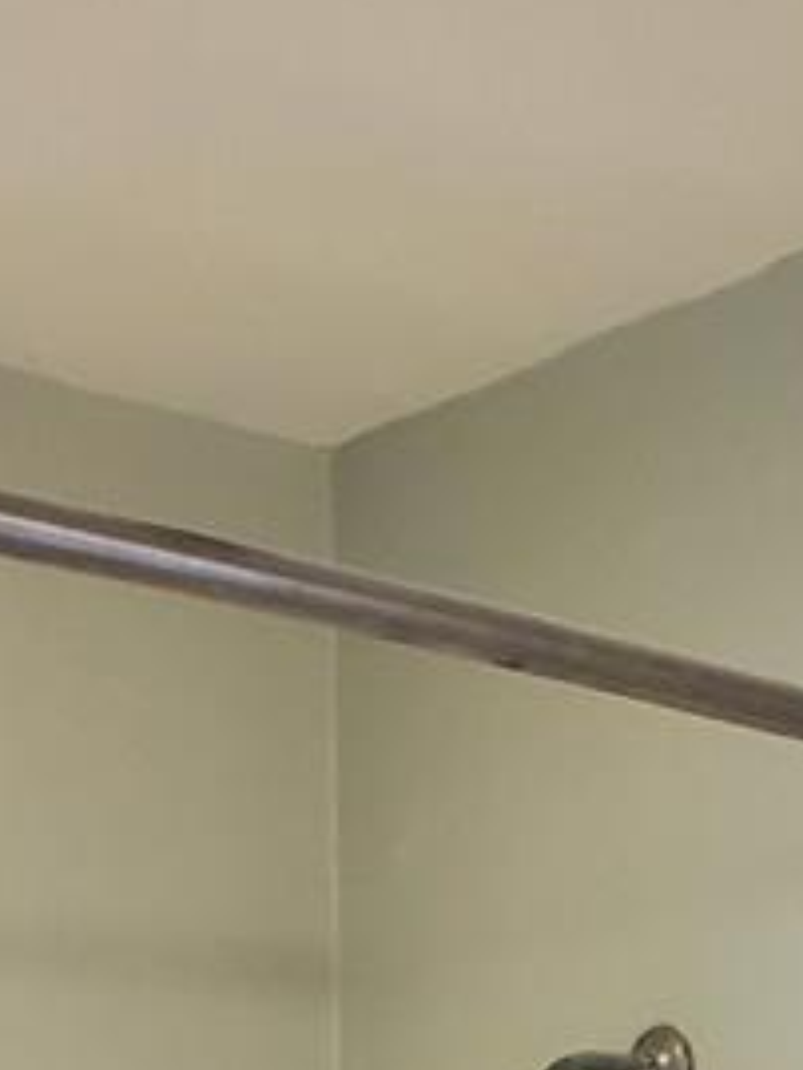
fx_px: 3585
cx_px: 795
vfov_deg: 13.9
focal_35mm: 116
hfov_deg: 12.6
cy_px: 2235
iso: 200
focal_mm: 4.3
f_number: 2.4
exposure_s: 1/40
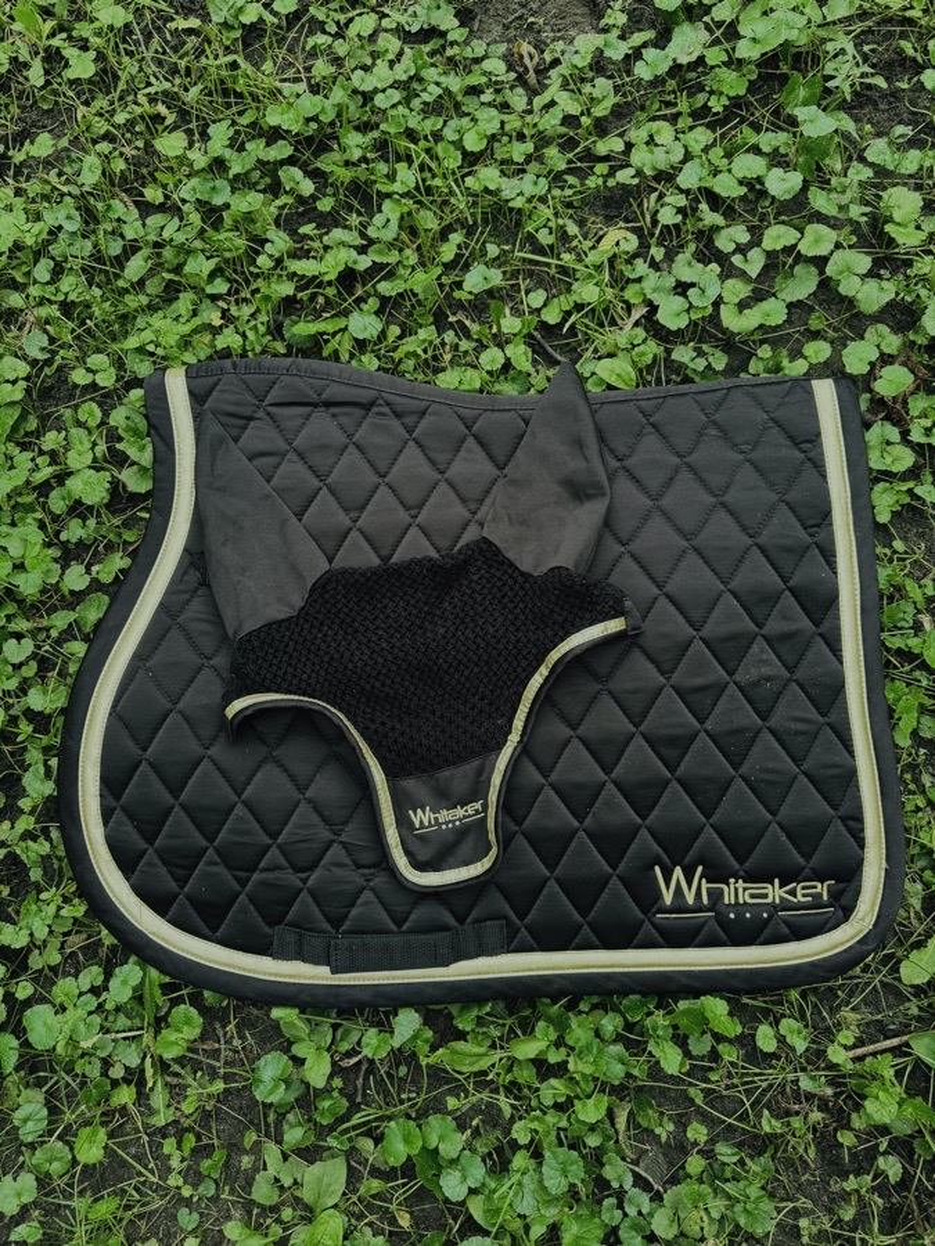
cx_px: 468
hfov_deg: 56.8
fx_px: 864
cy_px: 623
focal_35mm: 24
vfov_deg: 71.6
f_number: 1.78
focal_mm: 6.76
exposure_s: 1/60
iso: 250
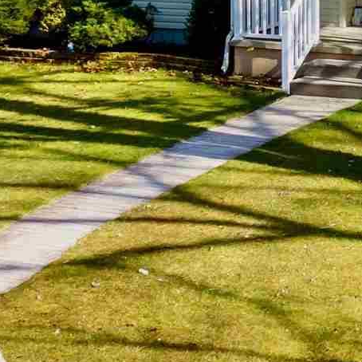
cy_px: -82
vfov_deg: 10.7
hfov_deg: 10.3
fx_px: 1905
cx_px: 610
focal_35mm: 161
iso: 100
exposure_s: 1/200
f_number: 5
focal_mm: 10.26
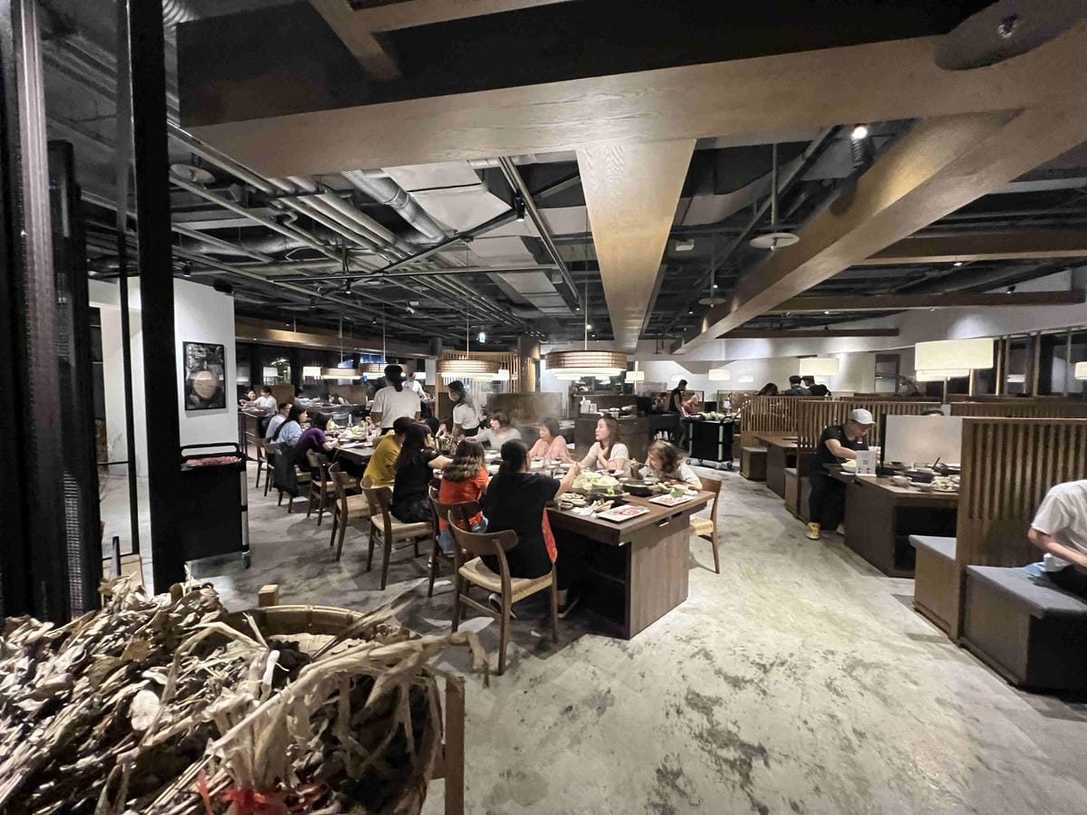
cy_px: 408
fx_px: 408
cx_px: 544
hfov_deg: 106.2
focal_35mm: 13
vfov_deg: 89.9
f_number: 1.8
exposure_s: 1/60
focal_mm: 1.57
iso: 1000
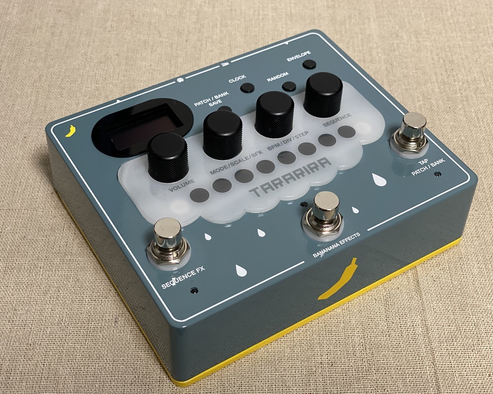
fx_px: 802
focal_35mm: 55
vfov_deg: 27.6
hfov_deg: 34.1
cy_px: 198
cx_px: 259
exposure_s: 1/50
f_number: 2
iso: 160
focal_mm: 6
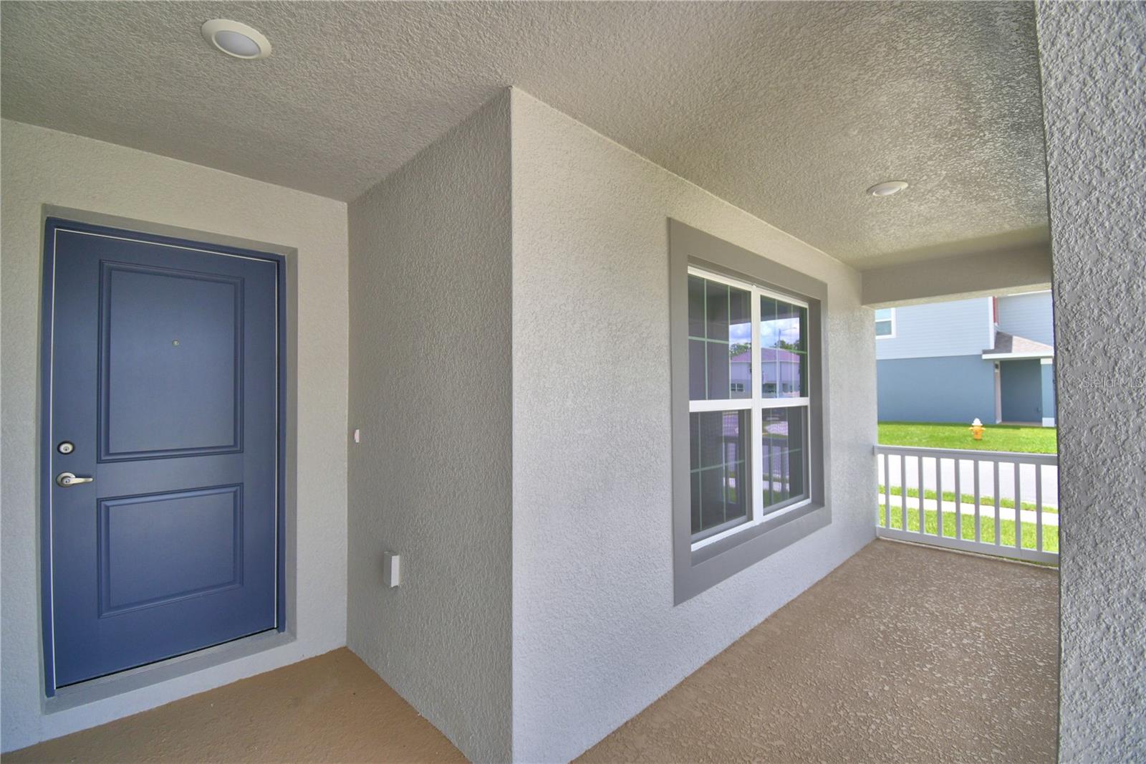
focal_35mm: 15
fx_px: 477
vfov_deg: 77.3
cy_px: 382
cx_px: 573
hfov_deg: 100.4
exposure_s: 1/500
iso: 160
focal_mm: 10
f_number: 4.5
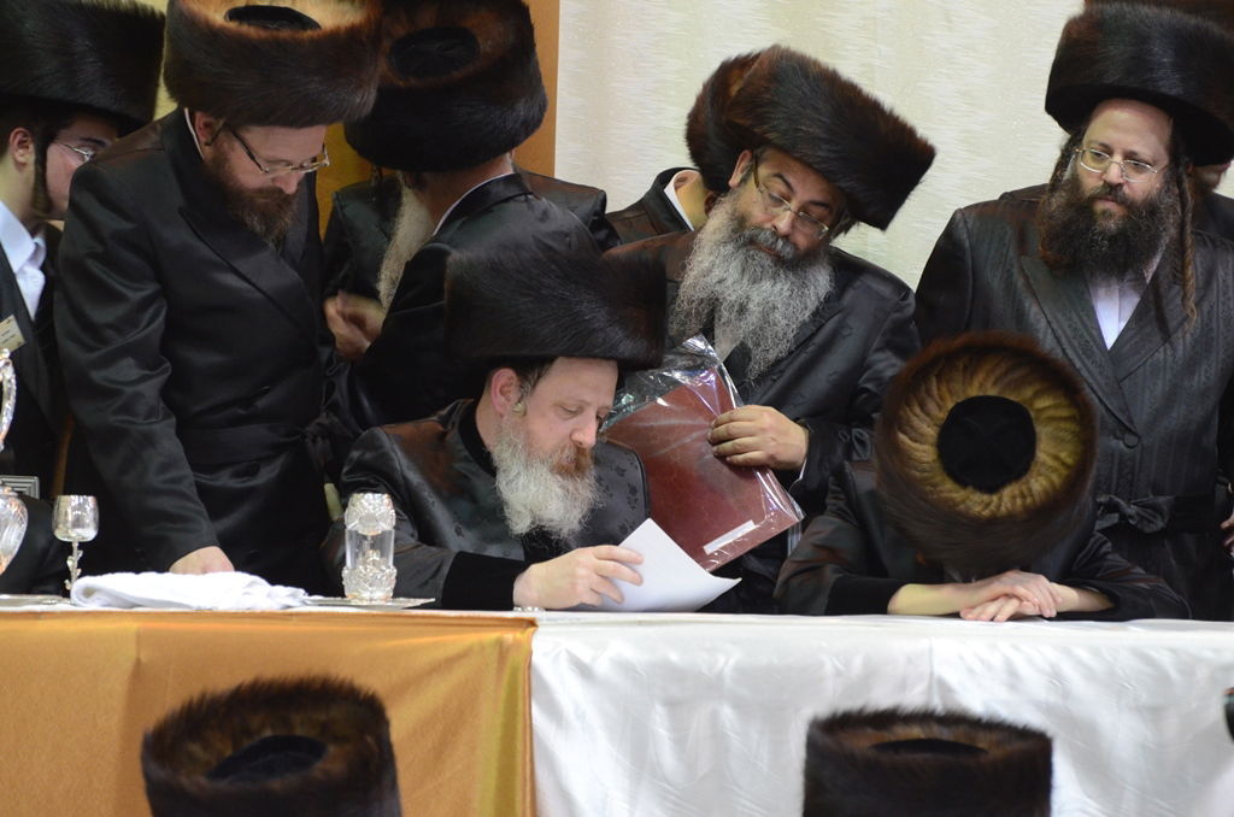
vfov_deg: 4.1
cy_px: 408
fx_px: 11287
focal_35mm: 330
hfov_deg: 6.3
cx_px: 617
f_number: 5.3
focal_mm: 220
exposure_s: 1/25
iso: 1600
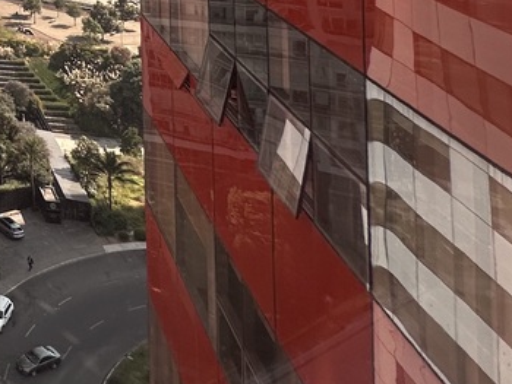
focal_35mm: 48
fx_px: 710
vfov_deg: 24.1
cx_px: -313
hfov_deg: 25.5
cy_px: -184
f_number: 2.2
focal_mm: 2.22
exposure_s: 1/353
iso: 40
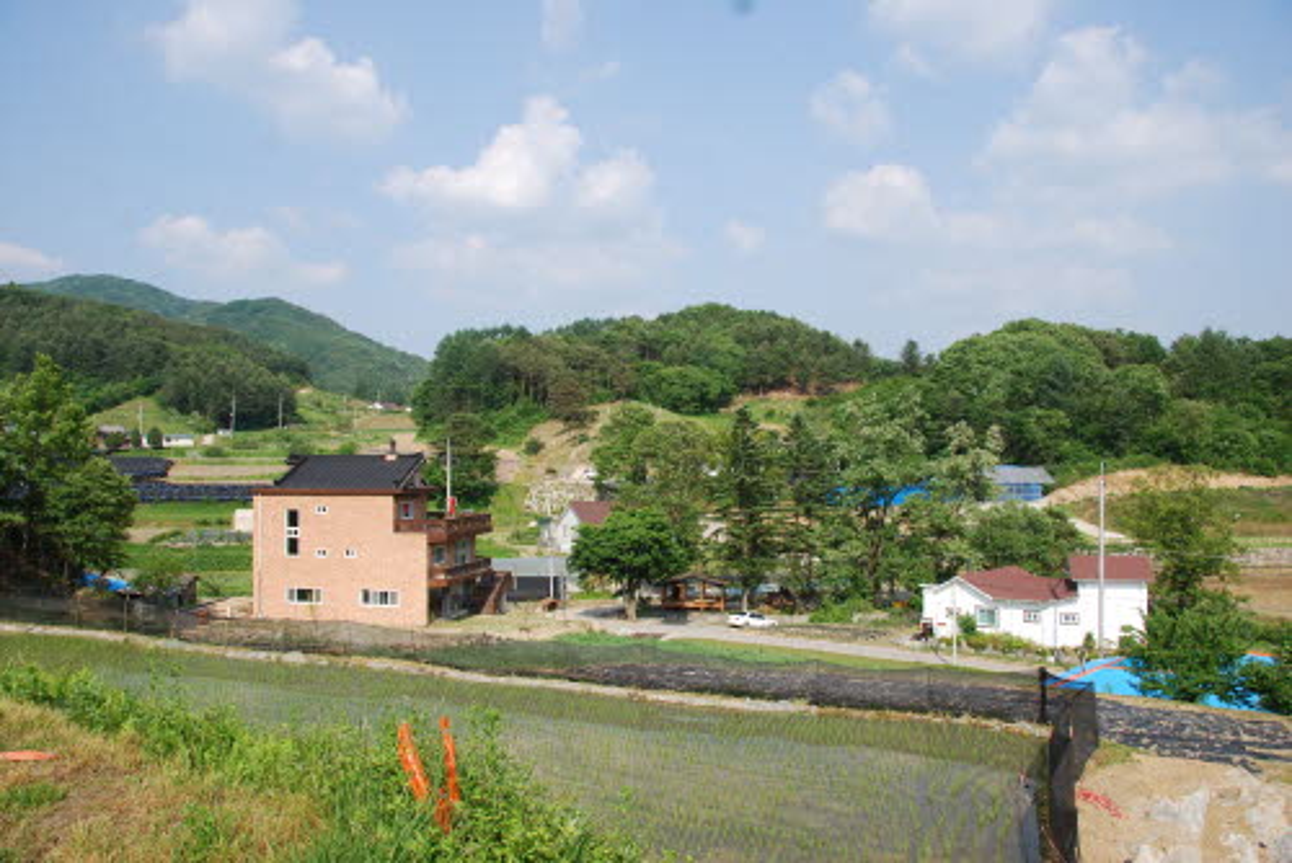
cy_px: 432
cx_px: 646
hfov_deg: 67.4
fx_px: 970
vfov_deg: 48.0
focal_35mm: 27
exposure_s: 1/250
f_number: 8
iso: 100
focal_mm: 18
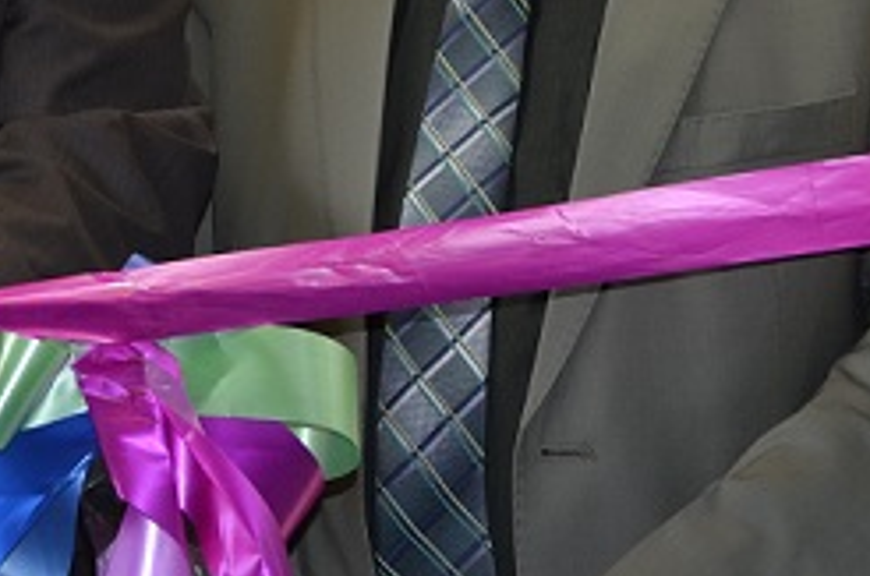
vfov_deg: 8.8
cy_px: -97
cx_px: -327
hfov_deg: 12.8
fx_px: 3726
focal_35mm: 154
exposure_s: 1/100
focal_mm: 35
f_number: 4.5
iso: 400
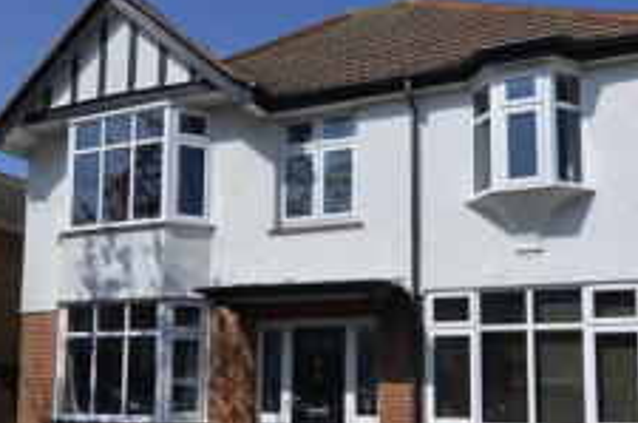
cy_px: 302
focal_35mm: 38
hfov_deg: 50.8
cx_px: 318
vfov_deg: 34.4
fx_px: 672
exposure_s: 1/320
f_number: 9
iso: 100
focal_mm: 12
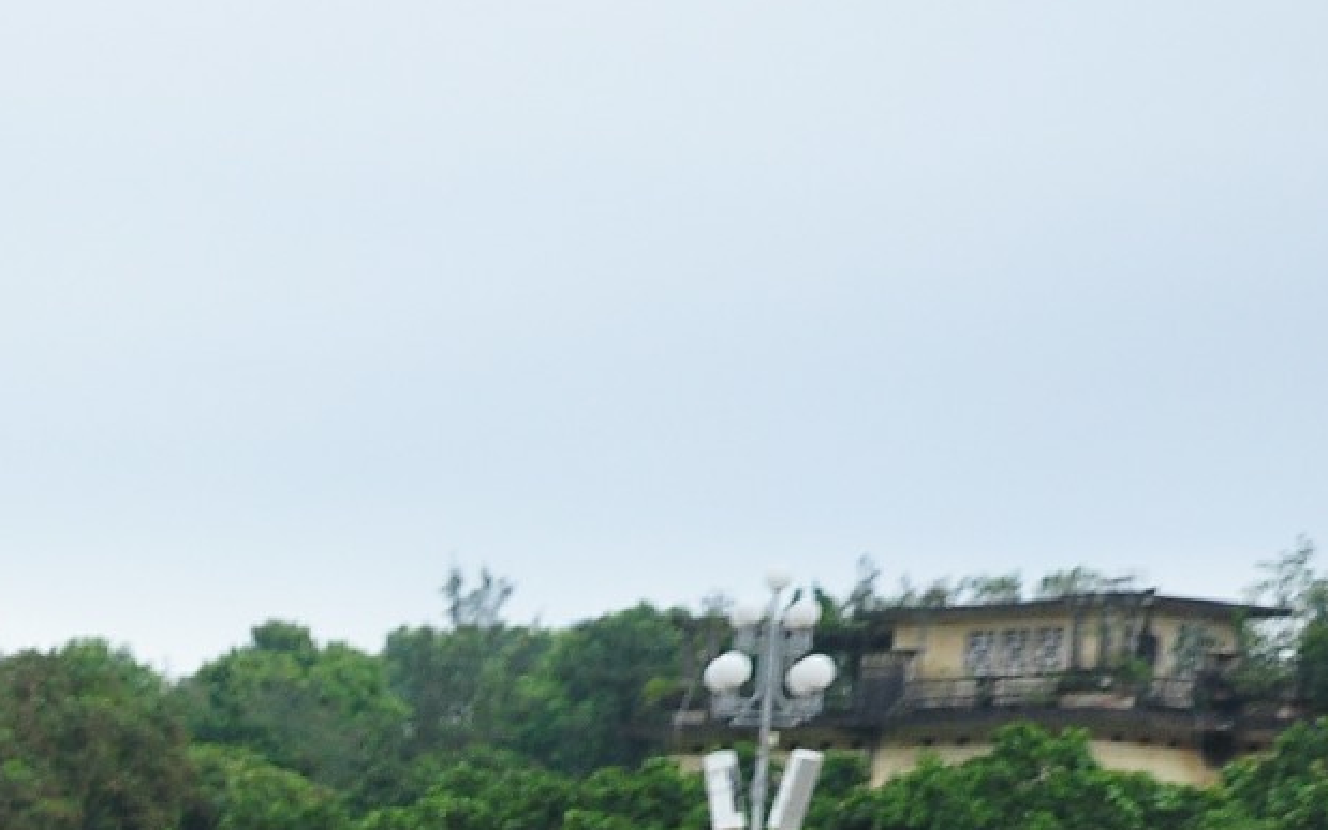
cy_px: 1669
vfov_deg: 8.1
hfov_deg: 12.5
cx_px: -983
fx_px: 5574
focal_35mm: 154
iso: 400
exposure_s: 1/160
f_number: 6.3
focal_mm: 26
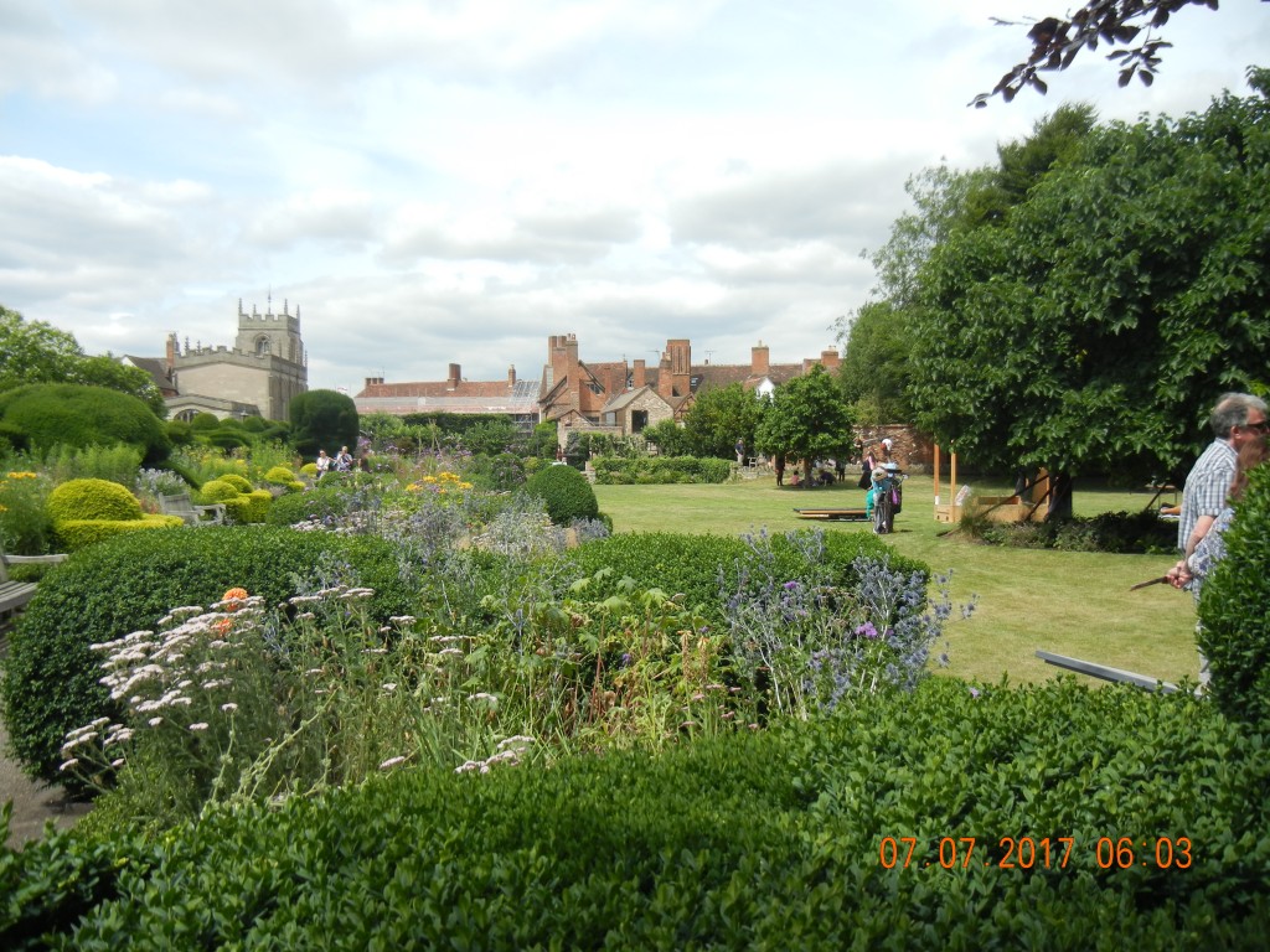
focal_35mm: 30
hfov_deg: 60.0
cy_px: 476
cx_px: 635
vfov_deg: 46.8
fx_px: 1101
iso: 160
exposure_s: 1/290
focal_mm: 5.4
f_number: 7
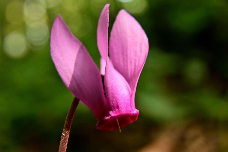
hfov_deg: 48.4
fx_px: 253
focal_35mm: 40
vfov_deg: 33.4
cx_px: 114
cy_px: 76
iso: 320
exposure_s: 1/8
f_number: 9
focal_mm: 40
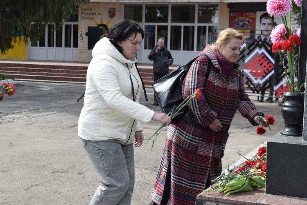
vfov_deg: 20.2
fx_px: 576
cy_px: 102
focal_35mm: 68
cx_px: 154
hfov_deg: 29.8
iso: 200
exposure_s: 1/250
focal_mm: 45
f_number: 8
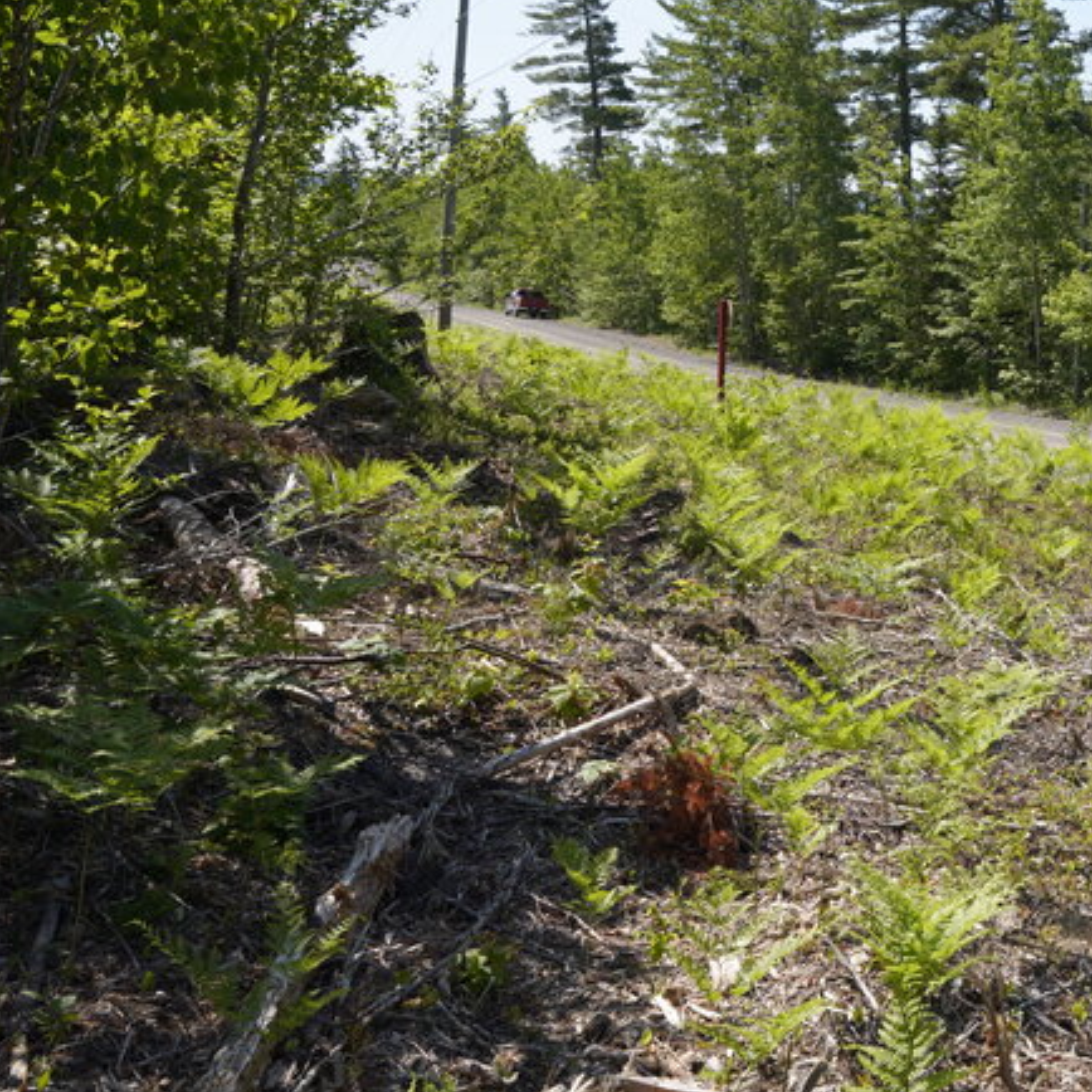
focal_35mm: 47
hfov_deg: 31.5
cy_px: 260
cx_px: 1230
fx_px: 1677
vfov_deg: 35.2
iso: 100
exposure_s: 1/100
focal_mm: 24
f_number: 10
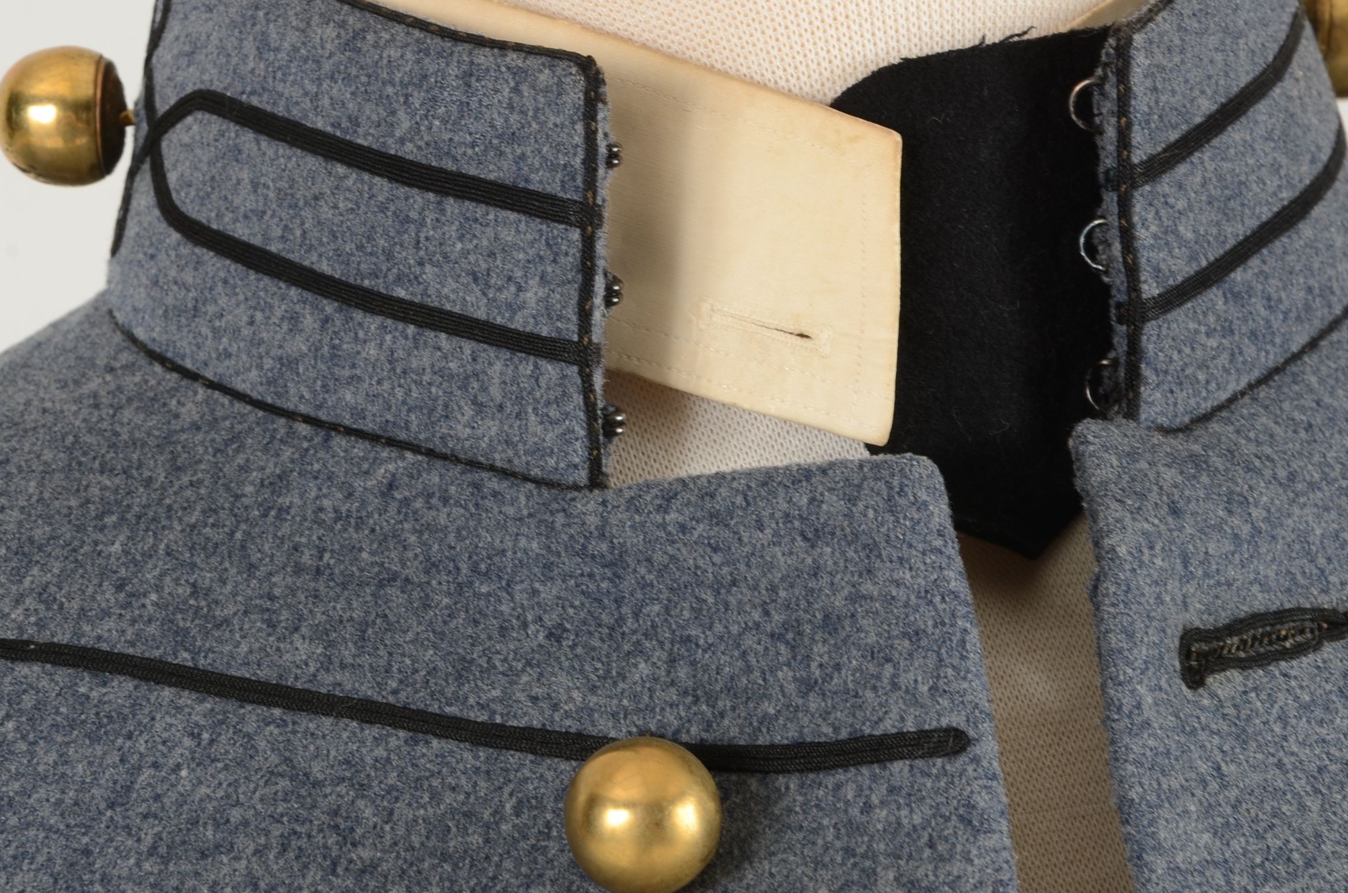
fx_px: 7236
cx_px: 676
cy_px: 396
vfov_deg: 7.1
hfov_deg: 10.6
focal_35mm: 194
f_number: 13
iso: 160
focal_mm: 105
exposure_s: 1/80
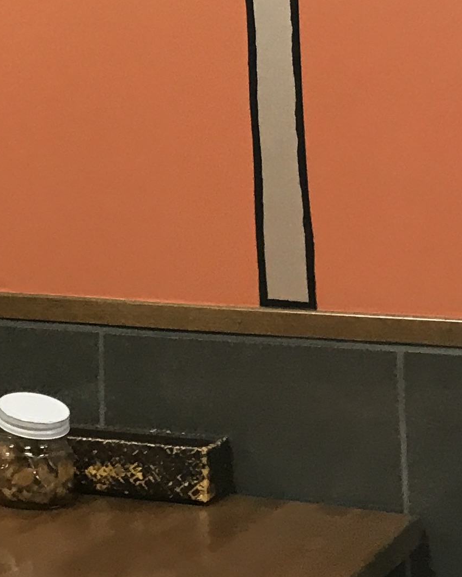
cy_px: -191
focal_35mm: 104
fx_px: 1778
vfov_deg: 17.2
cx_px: -180
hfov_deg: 14.1
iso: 40
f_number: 1.8
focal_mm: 3.99
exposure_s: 1/17
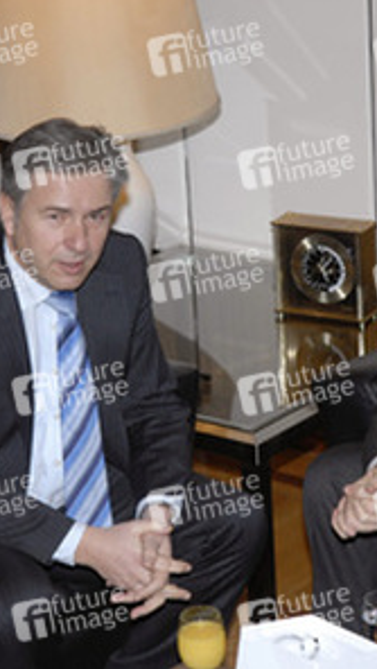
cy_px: 332
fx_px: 2319
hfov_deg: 9.3
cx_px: 233
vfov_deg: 16.4
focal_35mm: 131
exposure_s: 1/125
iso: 500
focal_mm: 55
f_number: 5.6
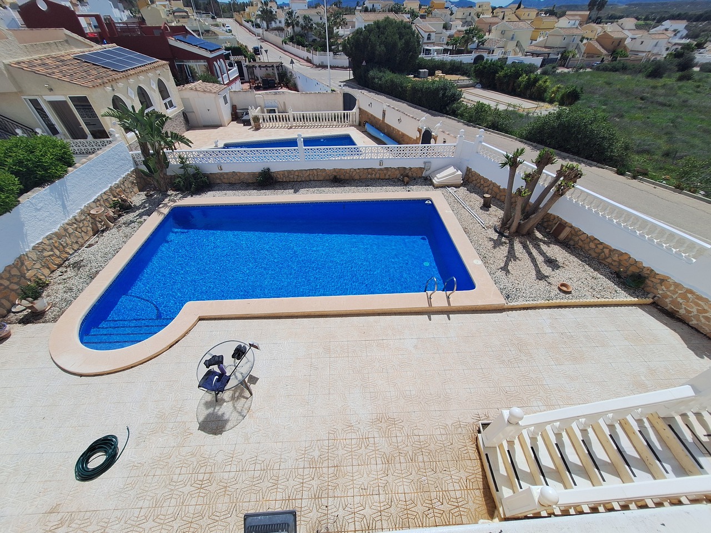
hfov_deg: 106.2
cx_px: 356
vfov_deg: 89.9
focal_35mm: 13
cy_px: 266
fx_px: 267
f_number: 2.2
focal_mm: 1.74
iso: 40
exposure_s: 1/2882
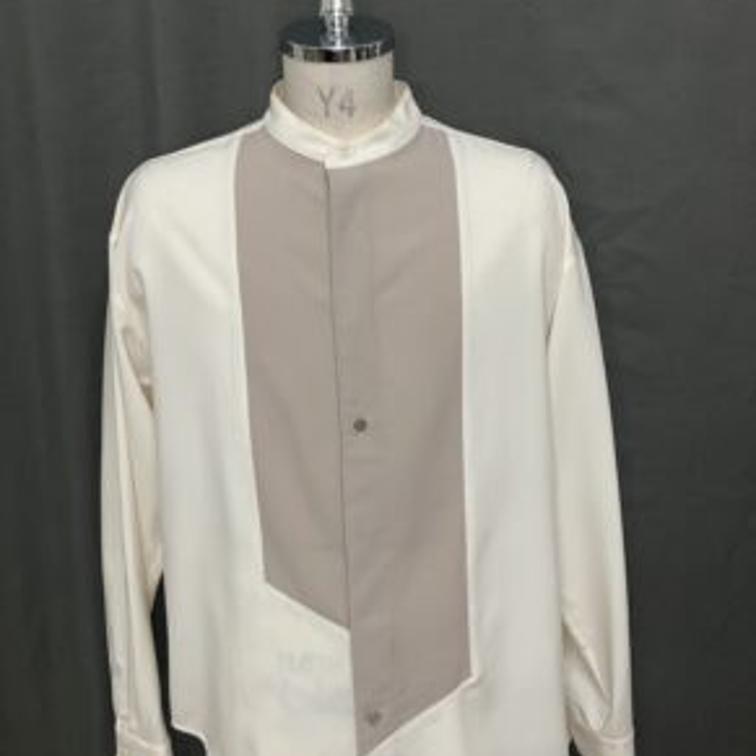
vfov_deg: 48.4
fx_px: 840
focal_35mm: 34
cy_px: 397
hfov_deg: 48.4
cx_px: 369
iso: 80
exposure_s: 1/50
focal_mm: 3.99
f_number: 1.8
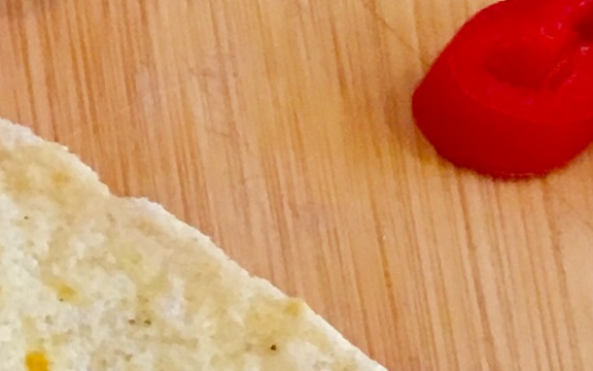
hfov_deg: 8.7
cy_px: 434
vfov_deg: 6.1
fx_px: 3475
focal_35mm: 215
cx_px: -933
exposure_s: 1/33
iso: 64
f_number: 2.2
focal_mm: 4.15
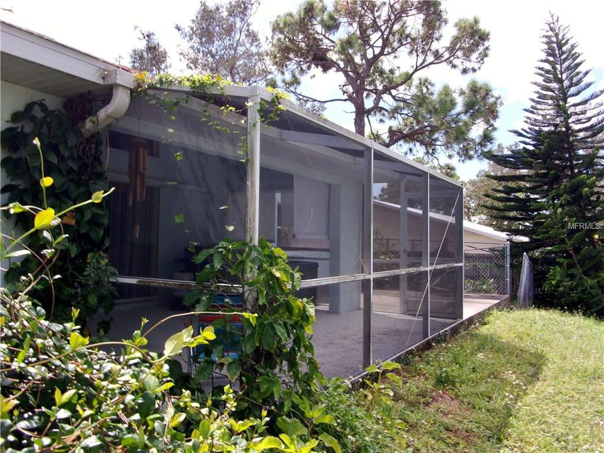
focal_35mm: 28
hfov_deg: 63.4
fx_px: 489
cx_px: 302
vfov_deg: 49.7
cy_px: 226
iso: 80
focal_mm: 5.1
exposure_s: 1/56
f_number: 10.8
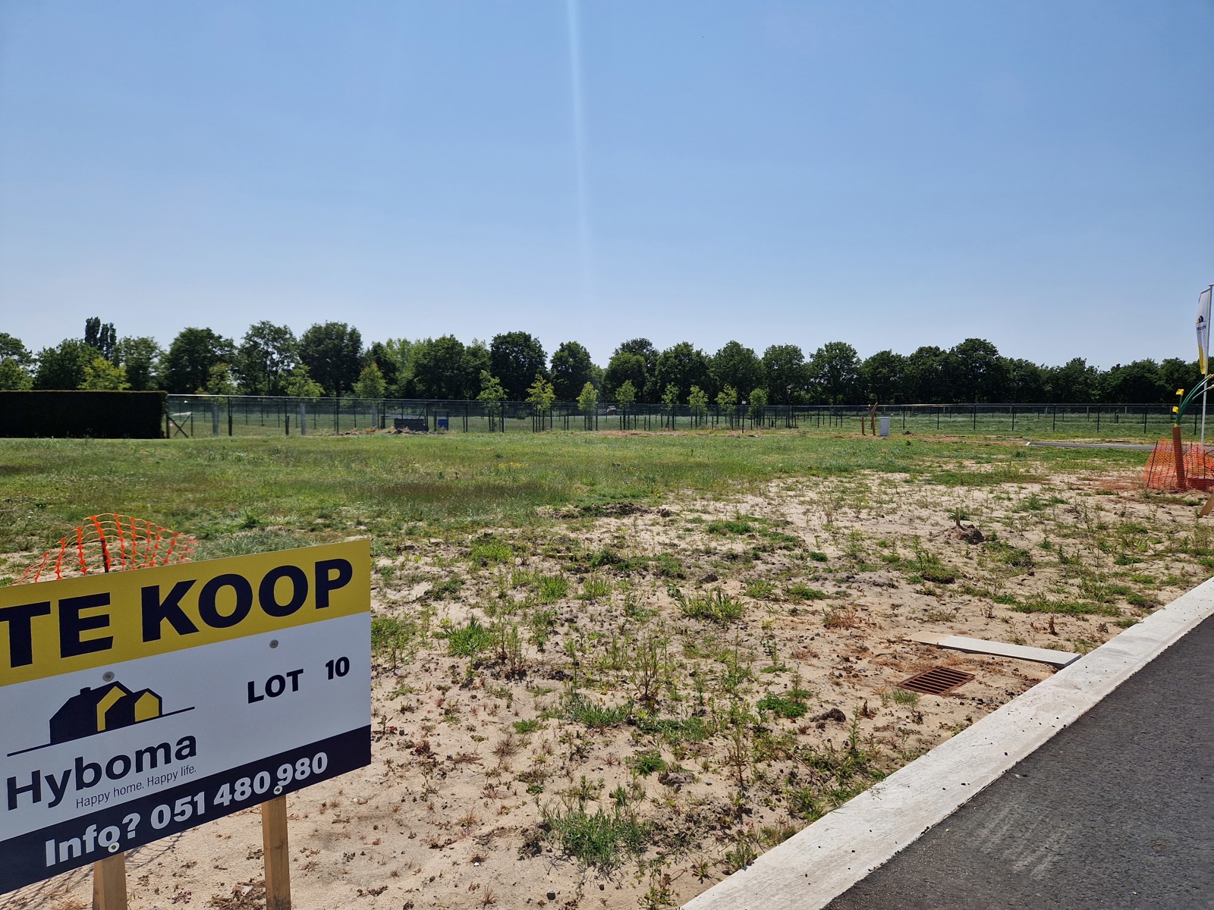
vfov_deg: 58.9
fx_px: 807
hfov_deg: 73.9
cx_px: 607
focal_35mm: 23
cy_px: 455
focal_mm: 5.4
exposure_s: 1/3560
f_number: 1.8
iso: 50
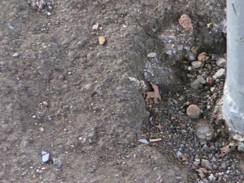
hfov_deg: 6.0
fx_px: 2332
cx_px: 216
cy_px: 99
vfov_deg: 4.5
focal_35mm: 331
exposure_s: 1/40
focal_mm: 27.5
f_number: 3.5
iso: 200
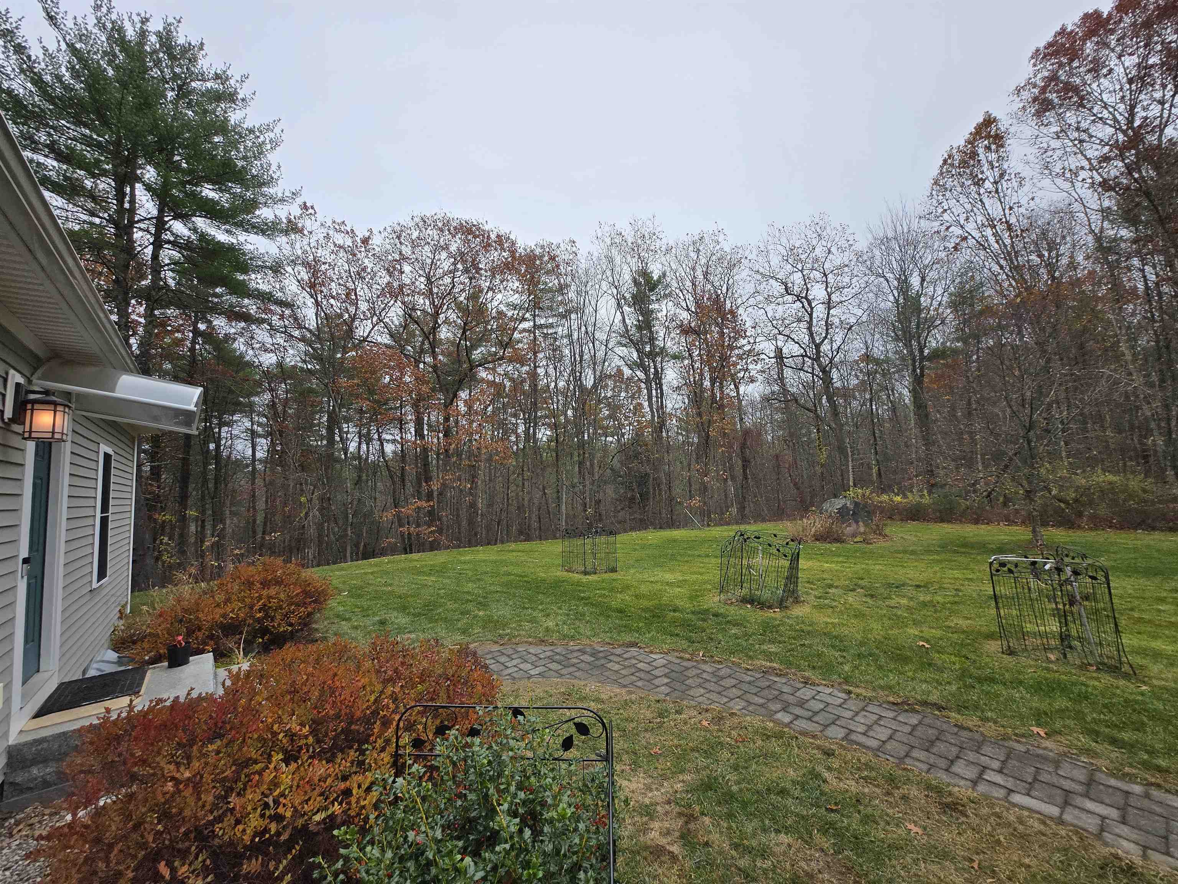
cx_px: 589
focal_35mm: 13
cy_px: 442
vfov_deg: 89.9
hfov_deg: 106.2
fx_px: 442
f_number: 2.2
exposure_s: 1/496
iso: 25
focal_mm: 1.7
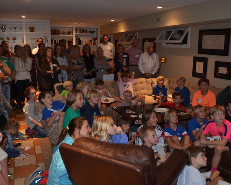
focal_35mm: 31
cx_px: 112
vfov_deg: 47.1
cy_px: 93
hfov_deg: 57.2
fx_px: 212
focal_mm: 18
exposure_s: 1/60
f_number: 3.5
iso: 800
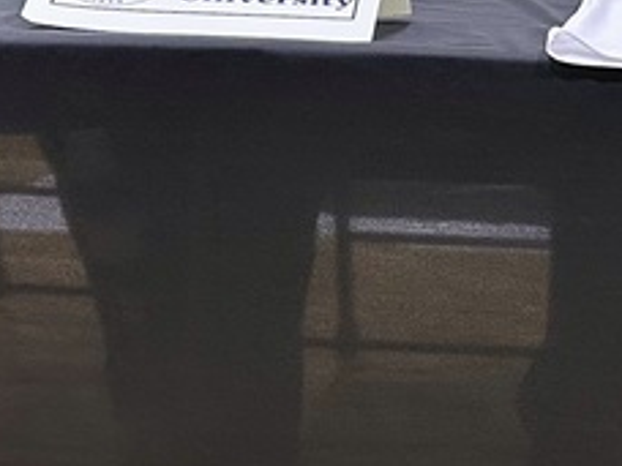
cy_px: -71
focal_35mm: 108
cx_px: 581
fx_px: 1941
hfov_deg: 17.9
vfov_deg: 13.4
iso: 200
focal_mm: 6.86
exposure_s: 1/60
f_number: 1.78
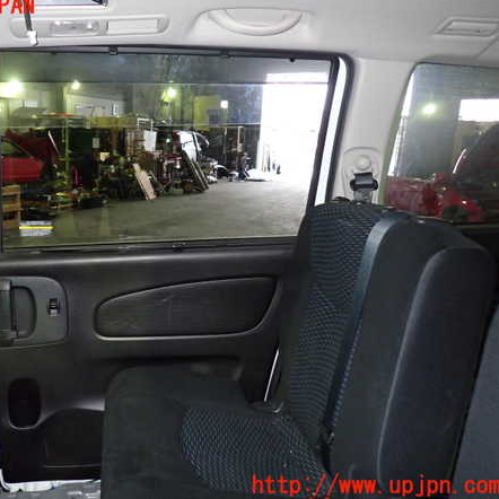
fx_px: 489
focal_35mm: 30
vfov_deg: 54.0
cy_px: 246
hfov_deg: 53.0
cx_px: 168
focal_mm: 4.5
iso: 500
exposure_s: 1/30
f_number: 2
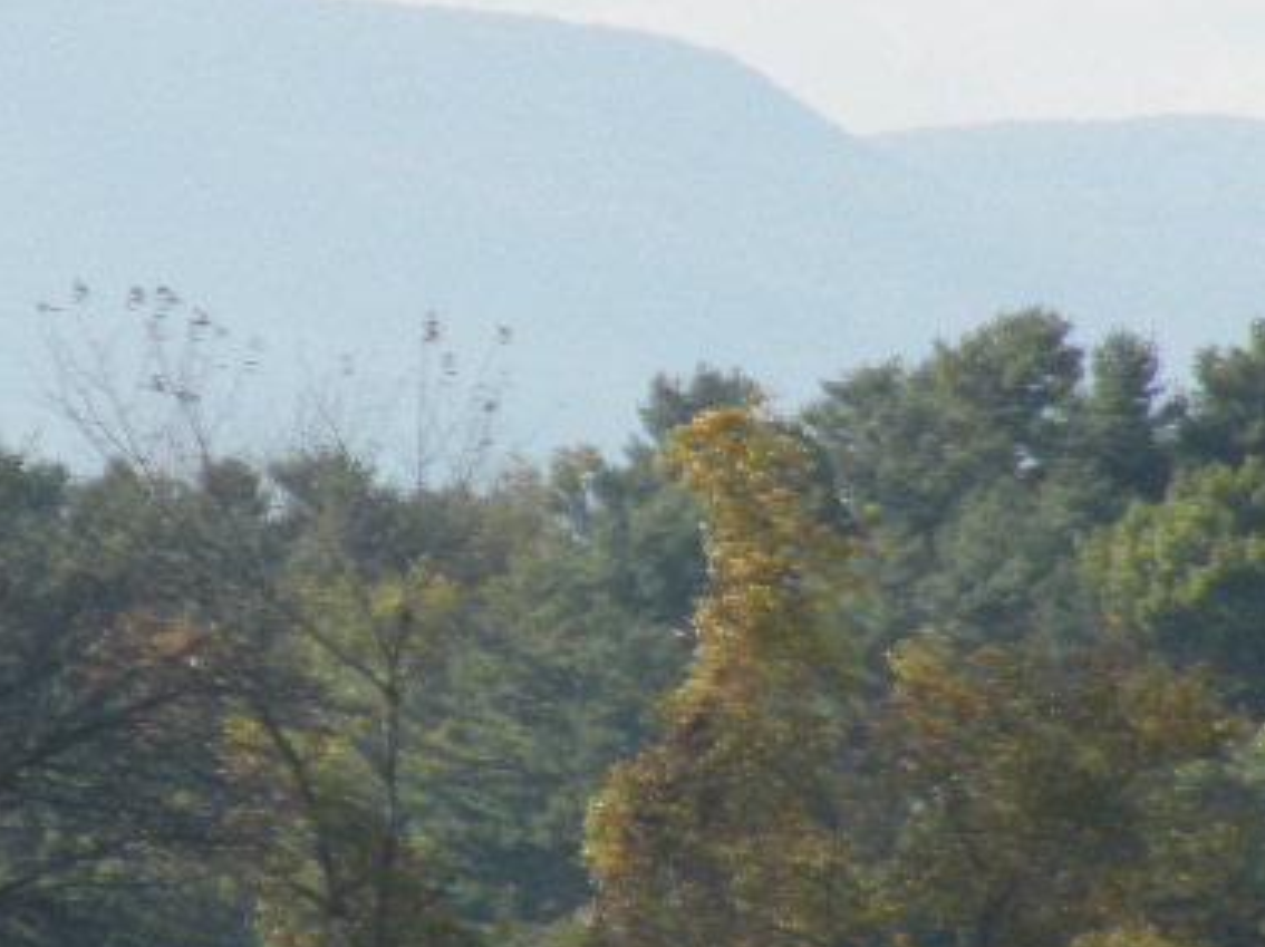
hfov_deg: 1.7
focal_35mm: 1196
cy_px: 666
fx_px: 43679
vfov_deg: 1.2
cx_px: 639
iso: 64
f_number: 5
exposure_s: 1/289
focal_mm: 78.1
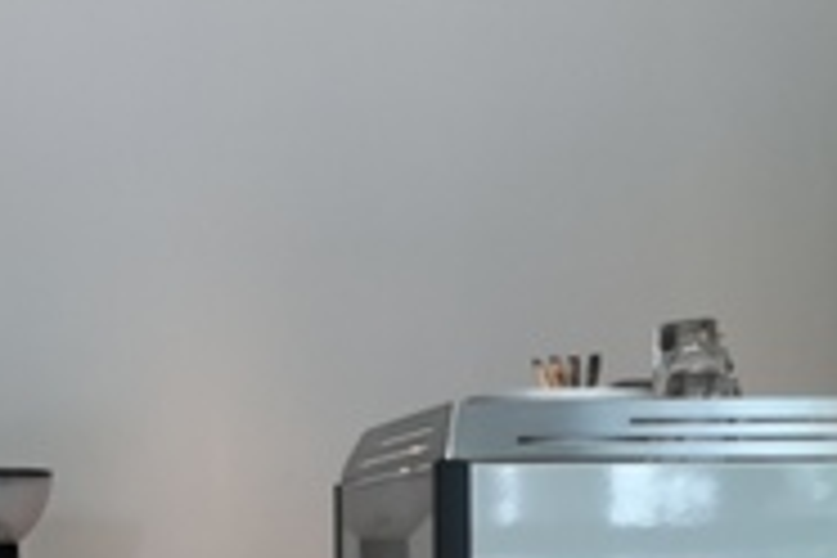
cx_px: -122
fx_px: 2813
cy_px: 526
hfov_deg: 16.3
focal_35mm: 121
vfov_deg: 11.2
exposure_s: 1/50
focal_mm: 3.95
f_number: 1.8
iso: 64
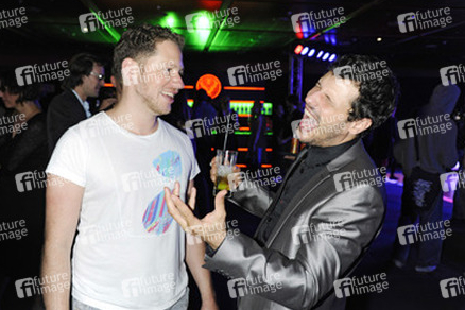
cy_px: 153
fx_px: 465
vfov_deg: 36.9
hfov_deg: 53.1
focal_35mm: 36
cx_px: 227
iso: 1250
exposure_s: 1/50
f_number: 5.6
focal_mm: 35
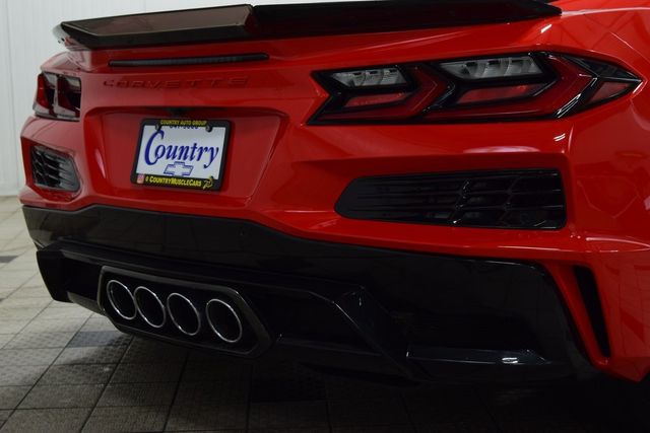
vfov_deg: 23.8
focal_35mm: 57
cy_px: 216
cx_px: 325
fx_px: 1029
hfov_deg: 35.0
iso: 400
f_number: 6.3
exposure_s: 1/15
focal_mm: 38
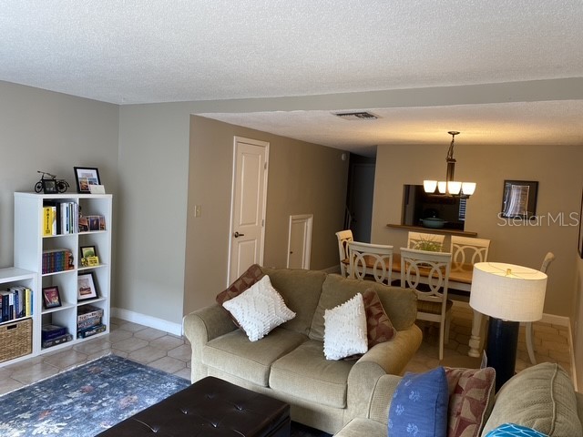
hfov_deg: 67.3
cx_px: 292
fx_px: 438
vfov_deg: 53.1
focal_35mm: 26
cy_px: 218
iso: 125
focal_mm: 4.25
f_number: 1.8
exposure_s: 1/120
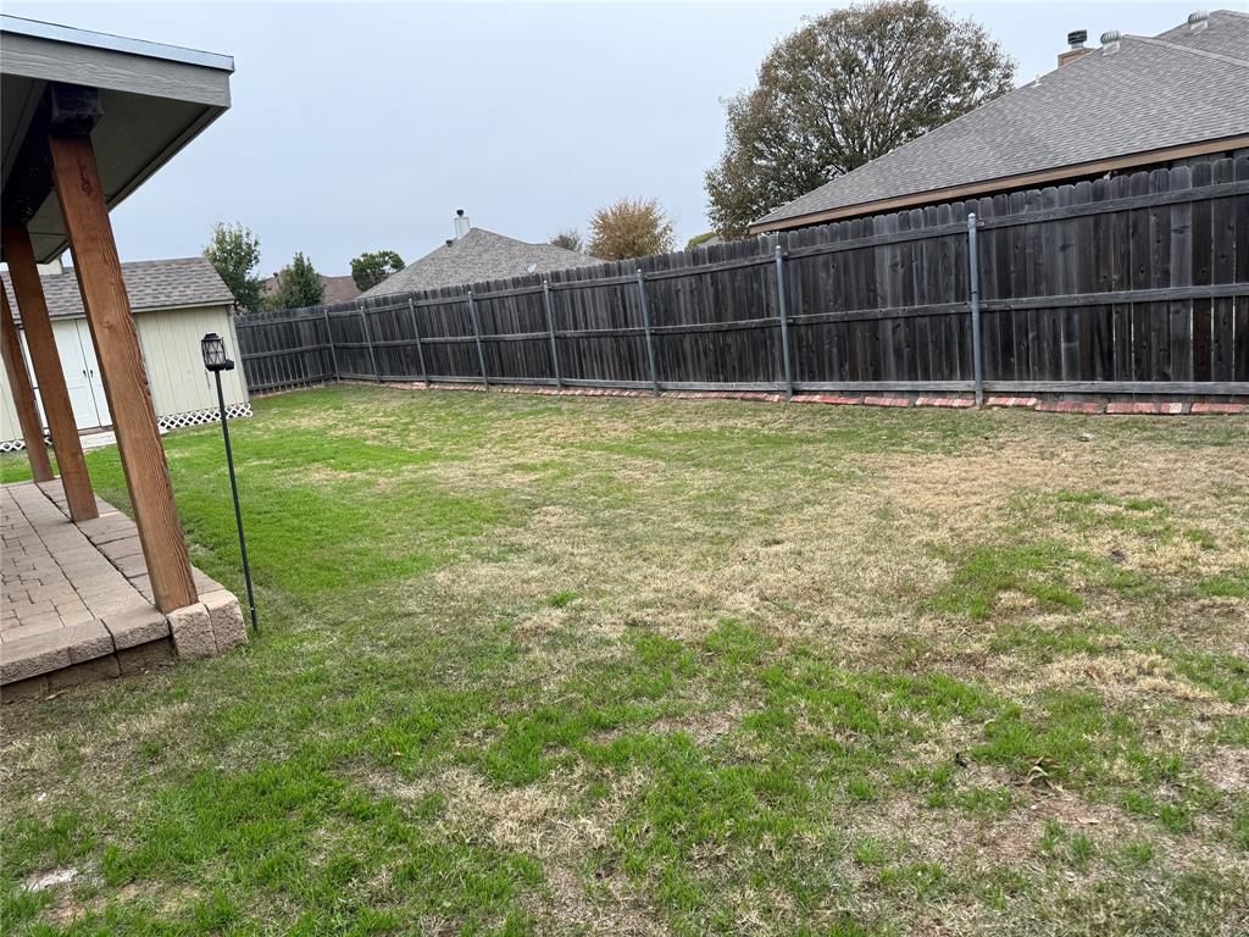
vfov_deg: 56.8
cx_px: 624
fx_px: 866
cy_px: 468
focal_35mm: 24
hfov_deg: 71.6
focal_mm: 6.76
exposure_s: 1/476
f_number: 1.78
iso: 80
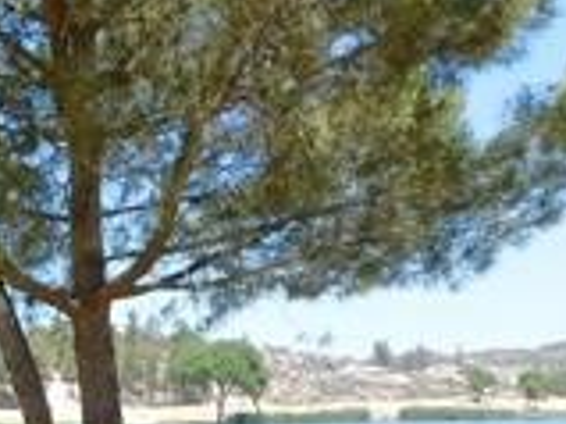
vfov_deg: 16.5
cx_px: -206
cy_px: 533
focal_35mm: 85
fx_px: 1389
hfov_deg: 20.6
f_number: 3.2
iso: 125
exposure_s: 1/800
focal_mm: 5.3
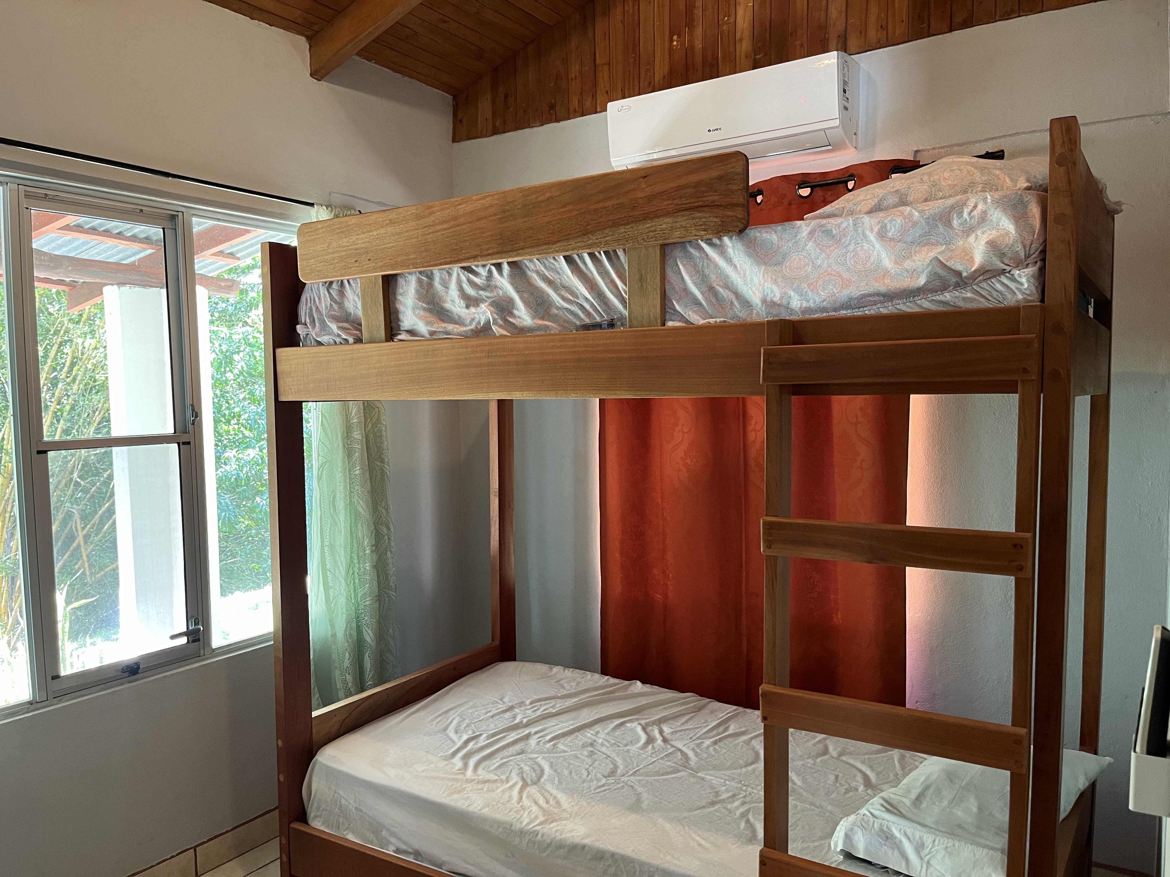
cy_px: 438
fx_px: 879
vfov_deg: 53.1
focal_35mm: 26
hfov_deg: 67.3
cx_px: 585
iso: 250
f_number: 1.6
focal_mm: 5.1
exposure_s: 1/60
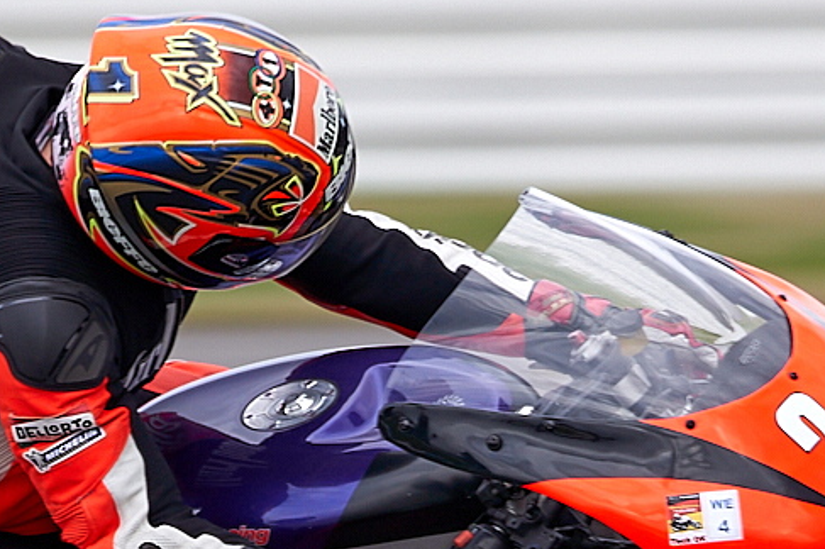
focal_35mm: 1052
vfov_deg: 1.3
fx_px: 24091
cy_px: 604
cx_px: 442
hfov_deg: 2.0
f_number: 8
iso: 200
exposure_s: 1/160
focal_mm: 400
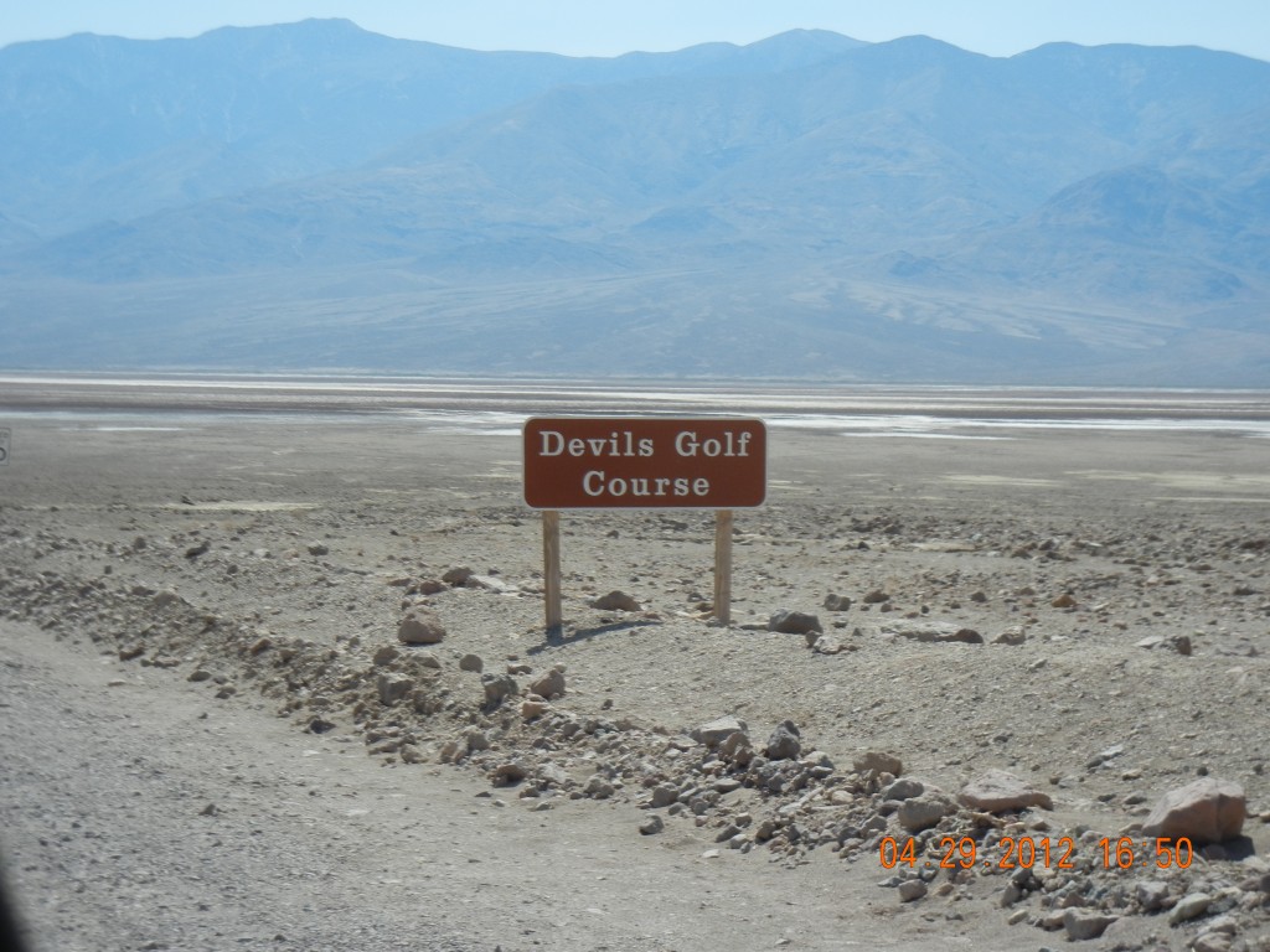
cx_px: 635
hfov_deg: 25.3
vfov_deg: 19.1
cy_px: 476
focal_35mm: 77
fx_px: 2825
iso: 160
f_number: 8.6
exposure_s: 1/305
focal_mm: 13.9
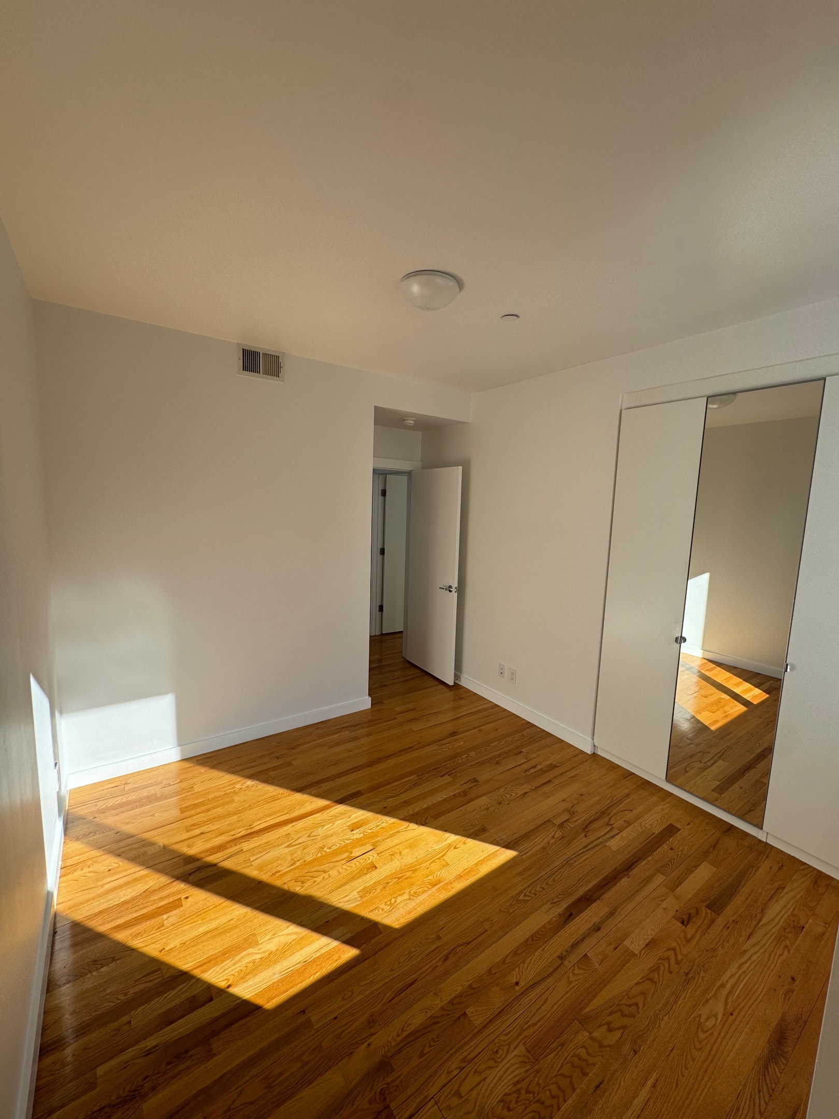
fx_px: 452
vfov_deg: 102.1
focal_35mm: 14
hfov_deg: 85.7
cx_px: 420
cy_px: 560
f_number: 2.2
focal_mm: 2.22
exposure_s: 1/361
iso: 40
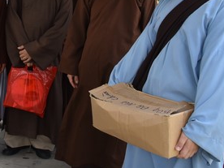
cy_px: 16
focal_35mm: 68
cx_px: -25
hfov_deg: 26.2
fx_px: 440
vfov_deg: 21.1
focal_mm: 30
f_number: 9
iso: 640
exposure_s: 1/320
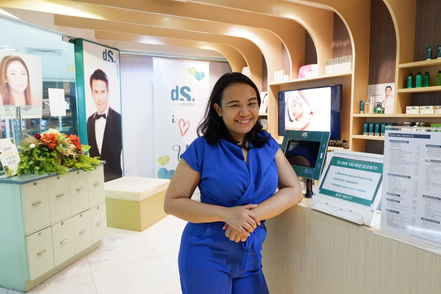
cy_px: 147
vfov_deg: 53.1
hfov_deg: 73.7
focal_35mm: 24
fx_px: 294
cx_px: 220
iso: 3200
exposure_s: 1/27
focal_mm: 16
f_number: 4
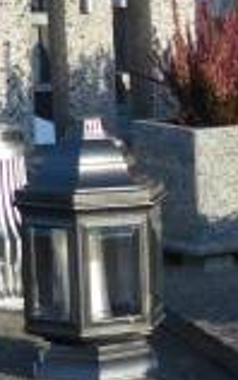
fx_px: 1989
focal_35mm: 192
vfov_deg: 10.9
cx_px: 704
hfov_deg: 6.3
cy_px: 310
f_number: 3.3
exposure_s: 1/500
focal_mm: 4.9
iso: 80
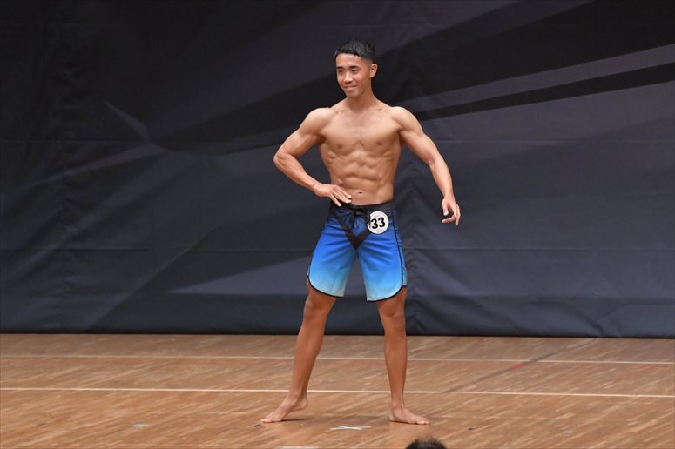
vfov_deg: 4.8
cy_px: 224
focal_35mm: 285
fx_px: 5341
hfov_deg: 7.2
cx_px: 338
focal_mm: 190
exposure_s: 1/400
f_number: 5.6
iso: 6400
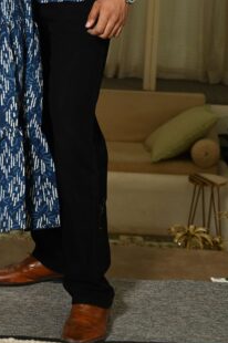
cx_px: 45
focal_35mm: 96
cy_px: -17
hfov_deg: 14.1
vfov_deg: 20.4
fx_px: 914
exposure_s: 1/160
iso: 400
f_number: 5
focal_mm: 44
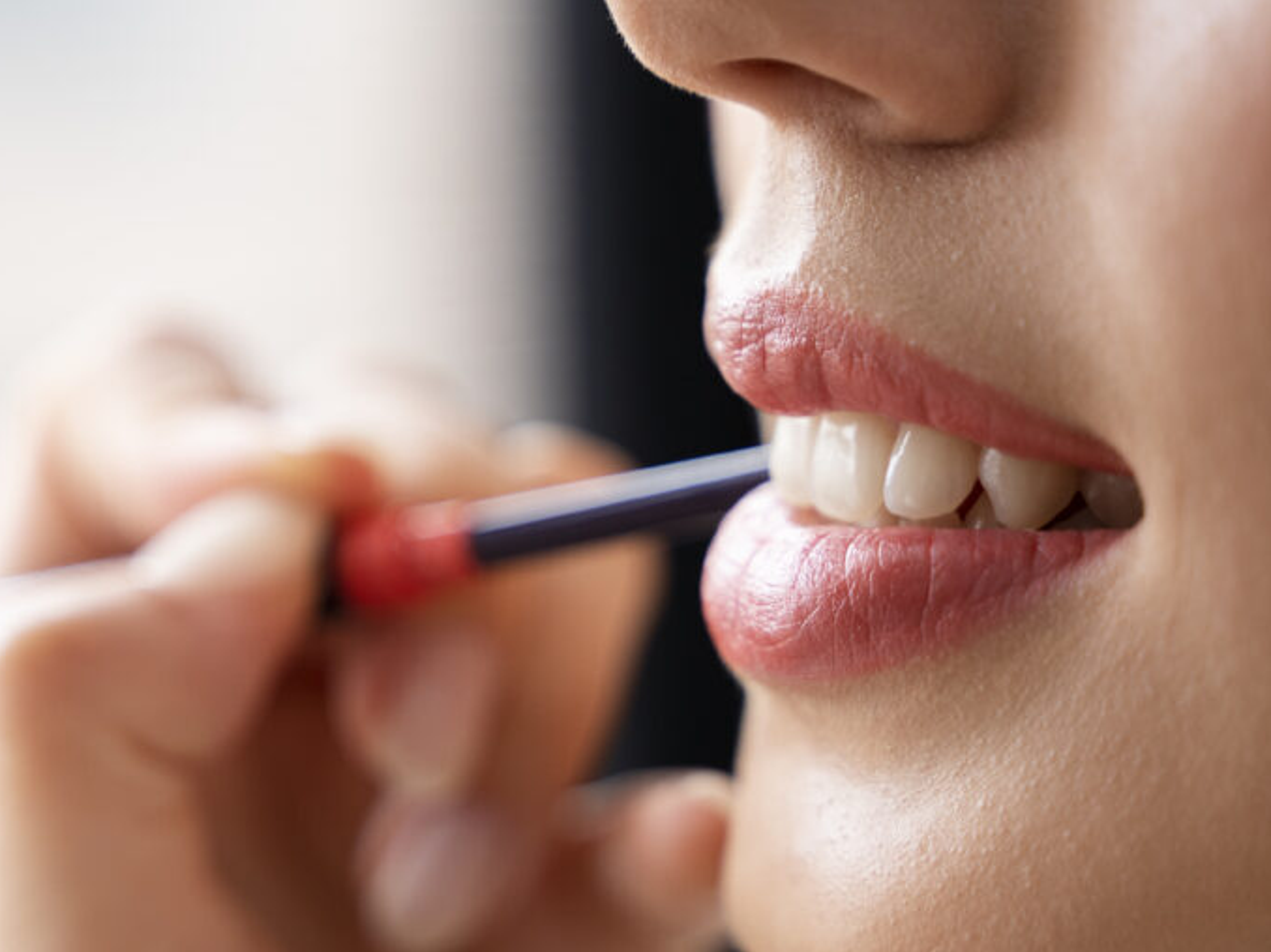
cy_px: 476
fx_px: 4478
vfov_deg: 12.1
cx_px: 621
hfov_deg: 16.2
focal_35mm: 122
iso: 640
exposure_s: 1/160
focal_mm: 75
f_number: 3.2
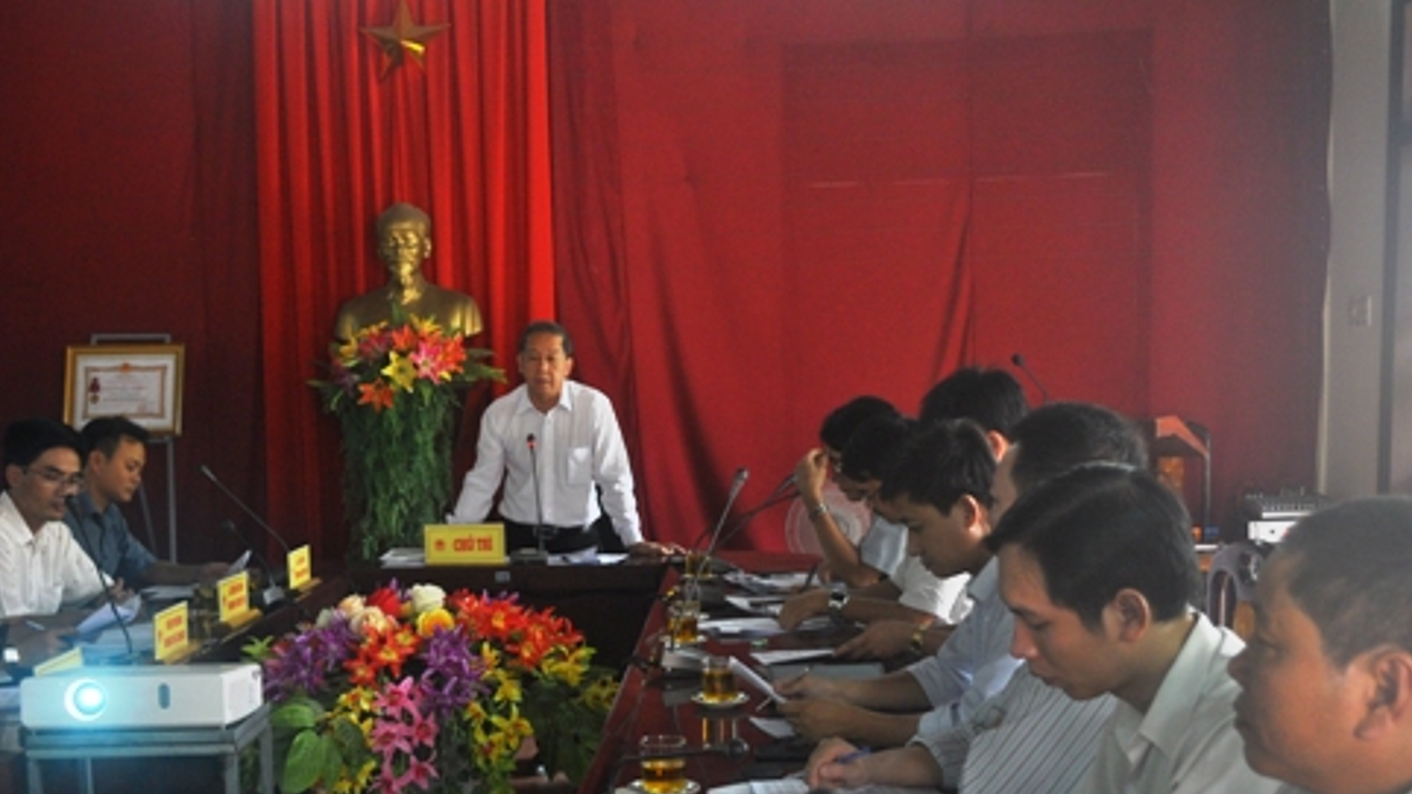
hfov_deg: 41.3
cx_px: 615
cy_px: 608
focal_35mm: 50
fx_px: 1872
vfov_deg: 23.7
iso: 450
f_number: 4
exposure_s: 1/60
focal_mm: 24
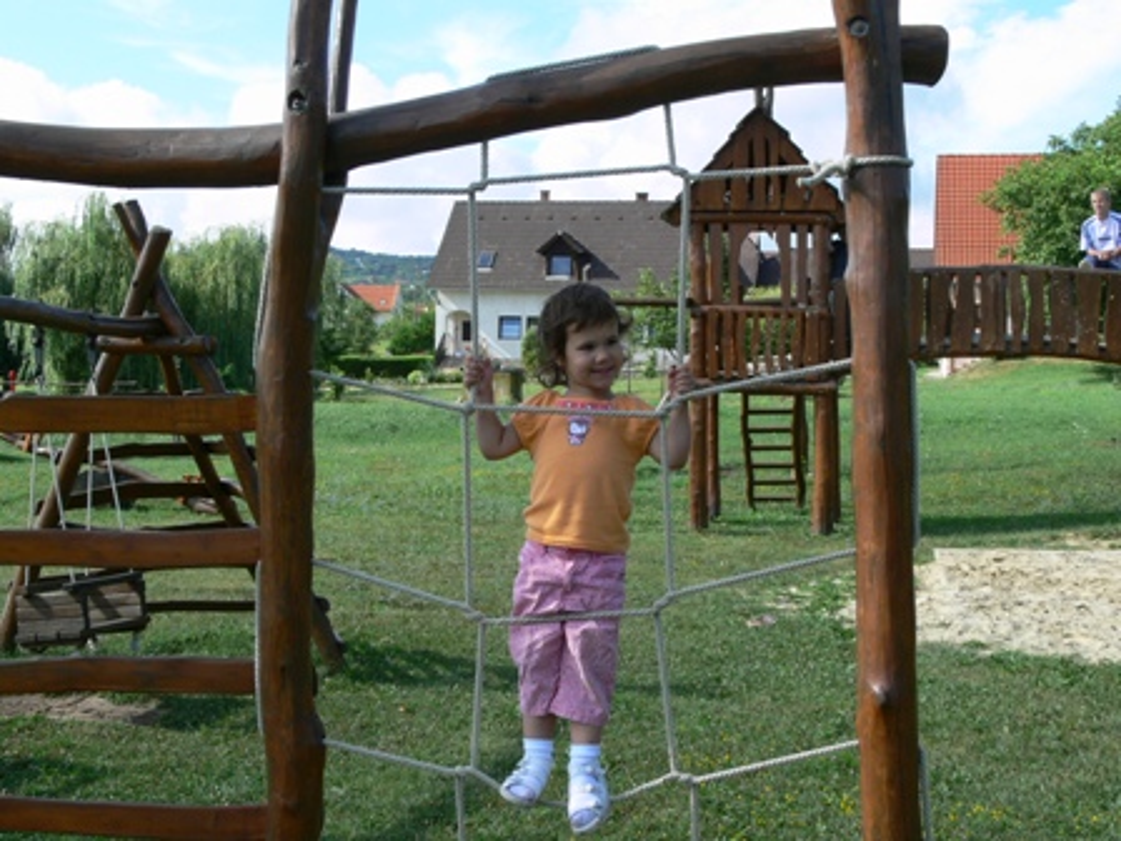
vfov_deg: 29.1
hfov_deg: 38.2
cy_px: 420
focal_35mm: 50
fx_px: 1619
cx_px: 560
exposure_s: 1/200
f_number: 5.6
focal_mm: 9.9
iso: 80
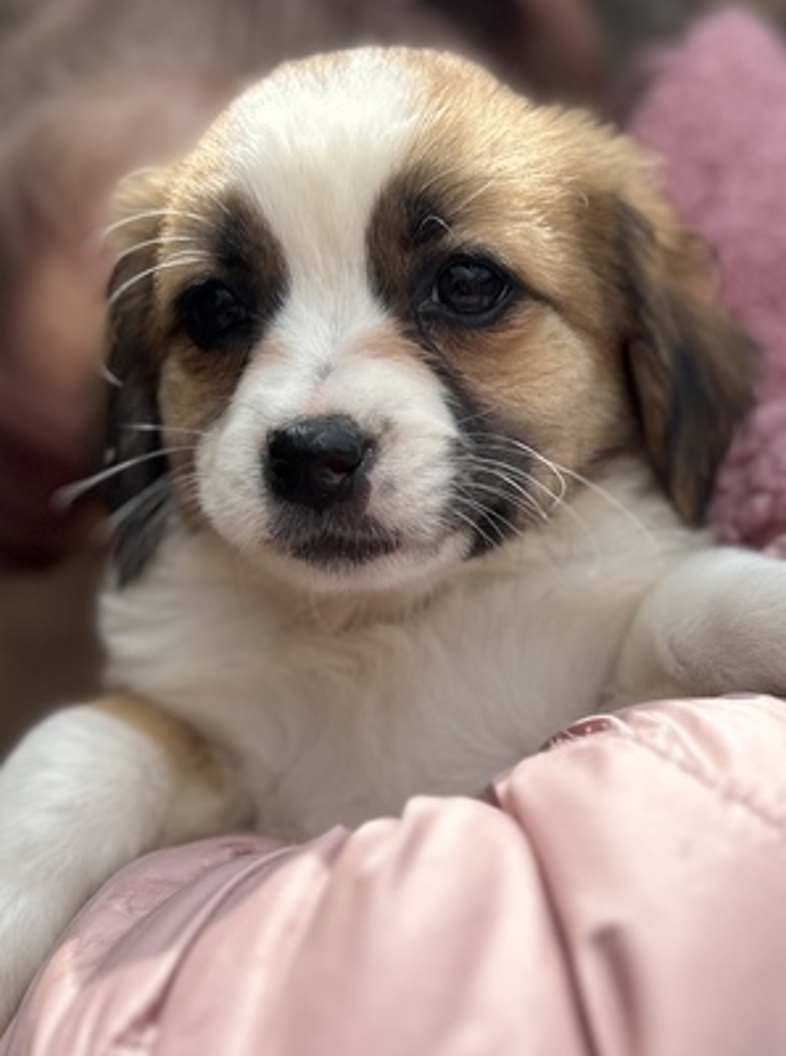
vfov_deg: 67.4
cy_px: 528
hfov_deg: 52.9
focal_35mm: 26
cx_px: 393
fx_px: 791
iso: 50
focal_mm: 5.7
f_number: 1.5
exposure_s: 1/2165
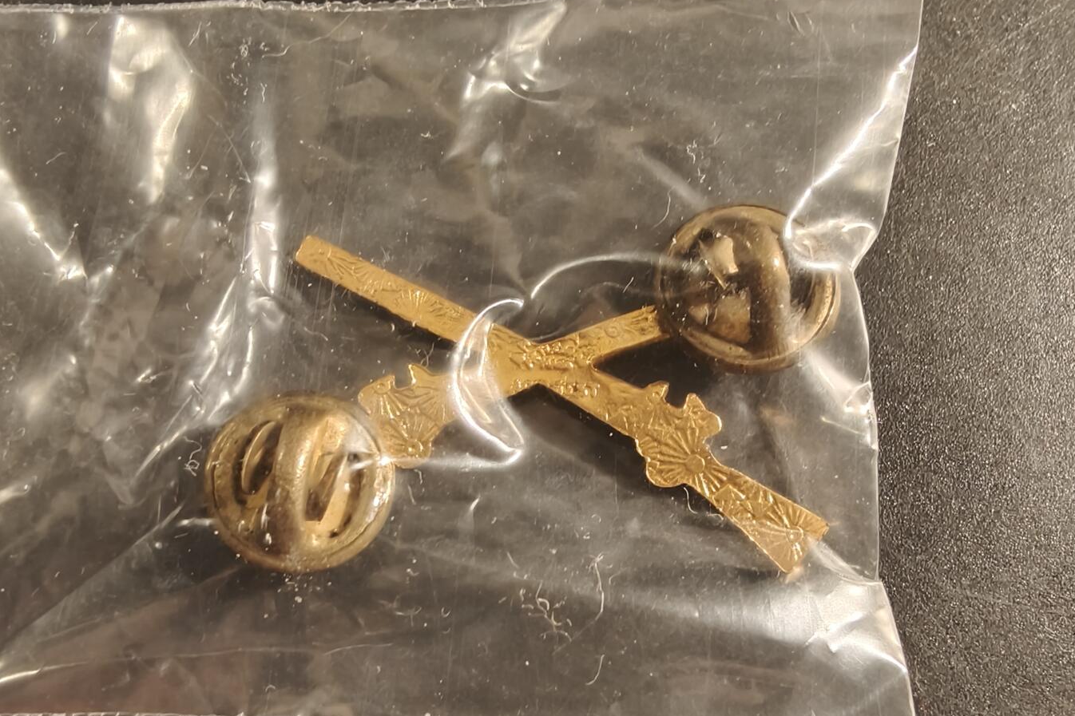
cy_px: 481
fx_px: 955
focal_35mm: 32
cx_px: 538
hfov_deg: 58.7
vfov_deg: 40.6
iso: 400
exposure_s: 1/50
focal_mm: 2.32
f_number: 2
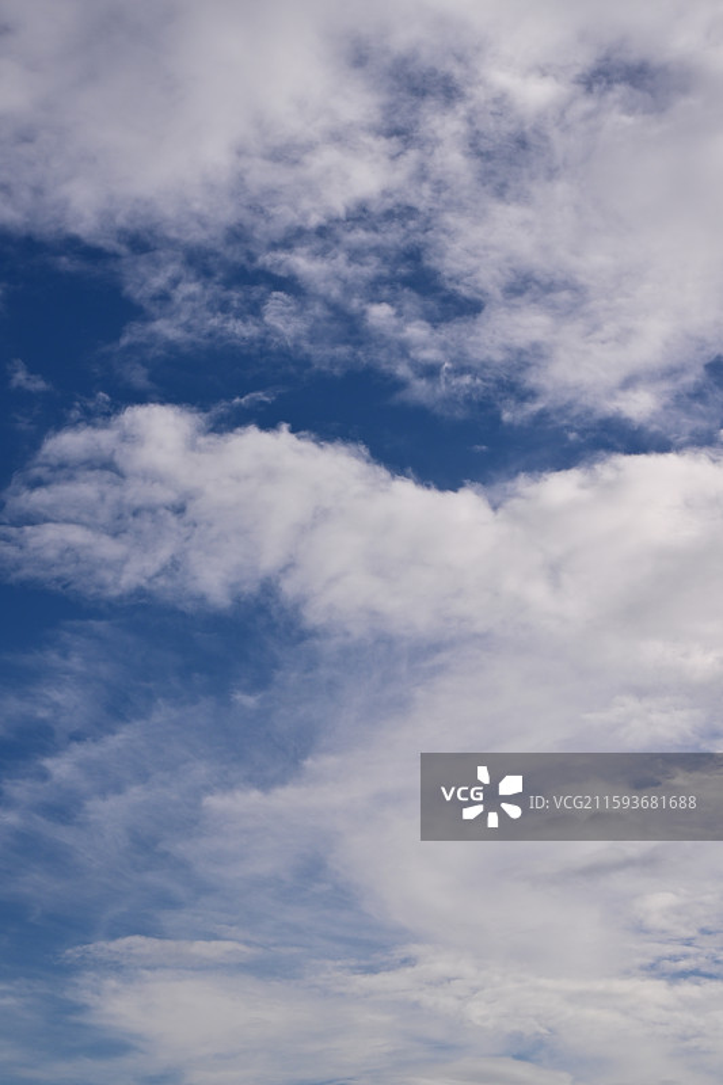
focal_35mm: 70
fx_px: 2109
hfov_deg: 19.4
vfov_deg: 28.8
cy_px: 542
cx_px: 362
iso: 200
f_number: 9
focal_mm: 70
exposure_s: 1/1250
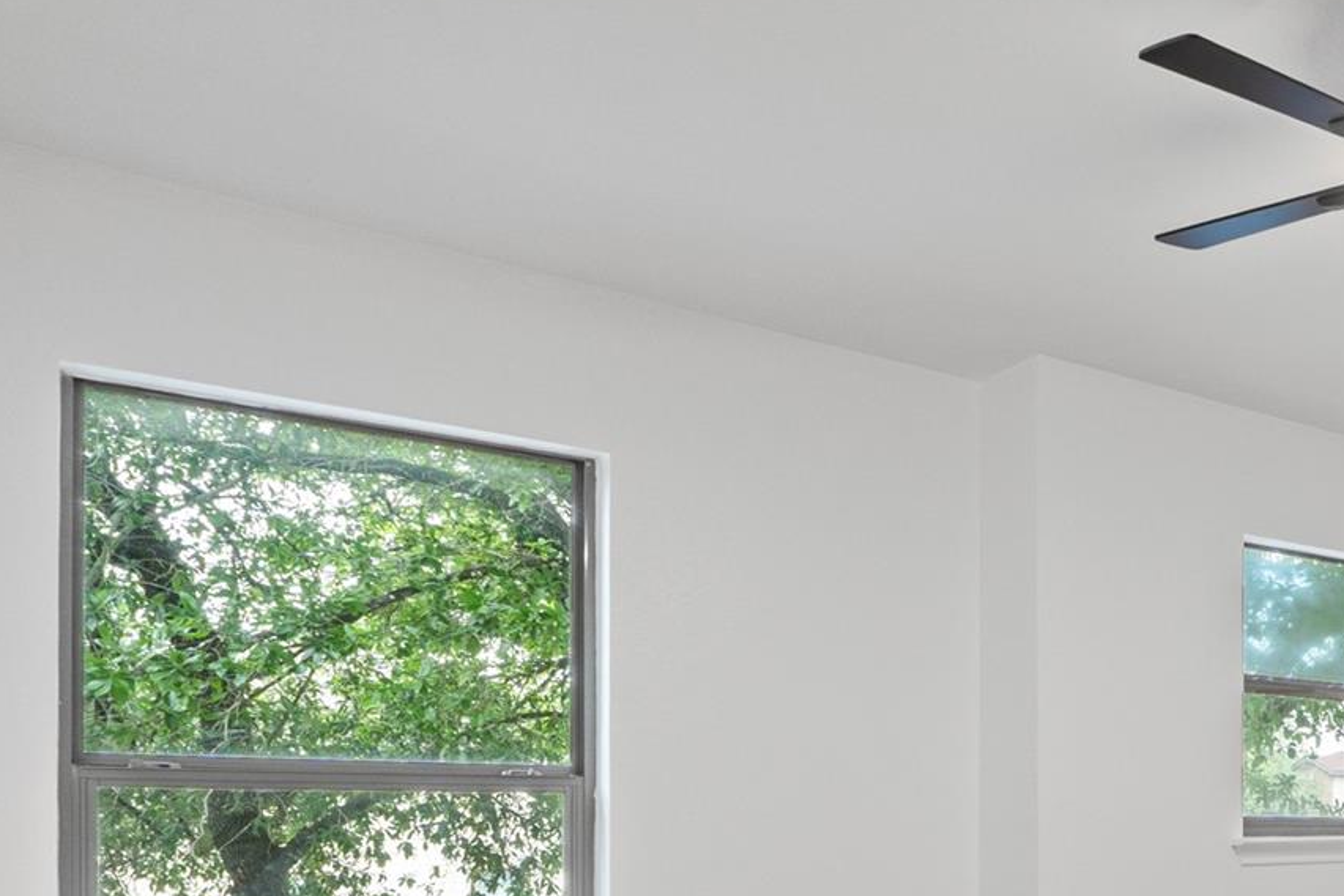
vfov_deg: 32.9
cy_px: 851
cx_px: 1404
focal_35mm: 38
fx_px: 1411
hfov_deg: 42.4
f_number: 11
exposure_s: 3.2
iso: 250
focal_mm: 10.5
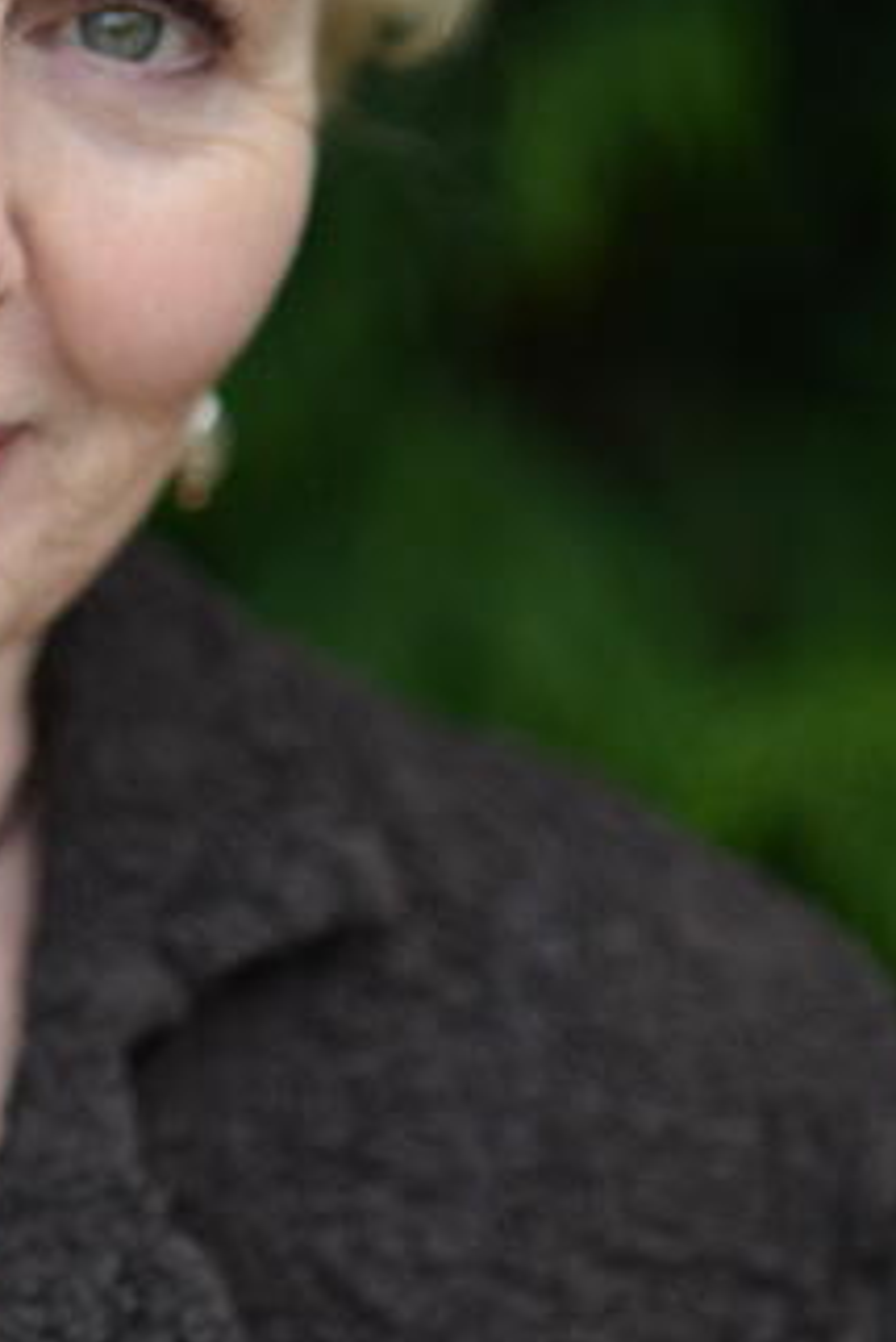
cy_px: 313
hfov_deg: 6.5
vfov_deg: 9.7
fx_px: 7868
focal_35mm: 211
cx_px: -150
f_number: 1.8
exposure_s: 1/640
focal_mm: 85
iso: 160
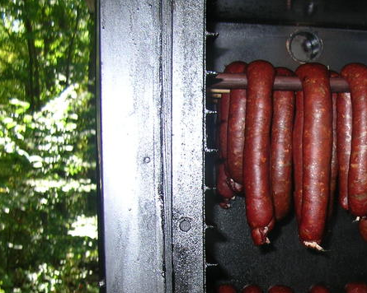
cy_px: 276
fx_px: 771
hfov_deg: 25.5
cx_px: 366
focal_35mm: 71
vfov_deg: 21.0
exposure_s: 1/60.1
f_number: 2.7
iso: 50
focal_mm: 6
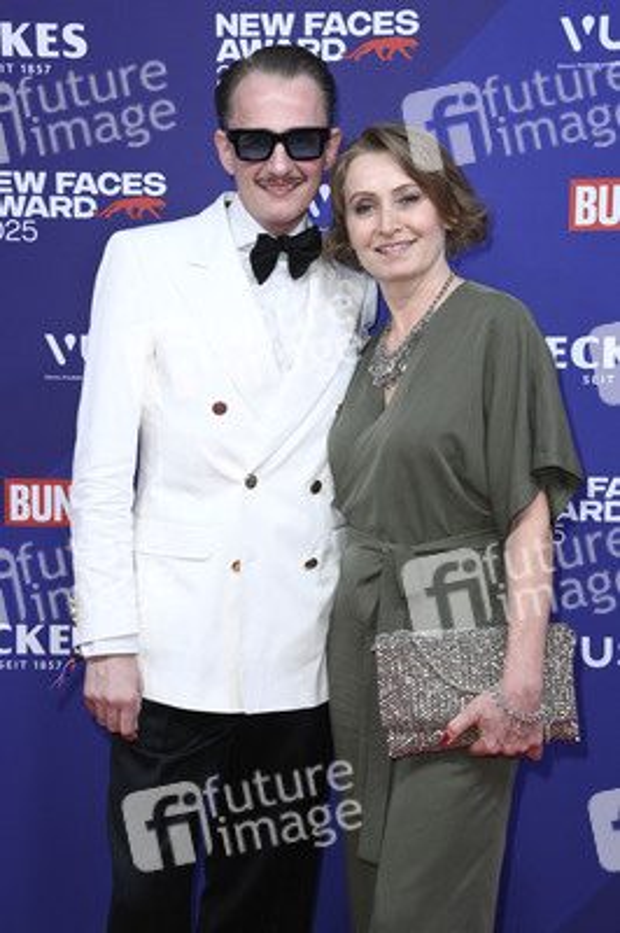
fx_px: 1604
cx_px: 310
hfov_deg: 21.9
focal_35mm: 62
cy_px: 466
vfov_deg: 32.4
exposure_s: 1/250
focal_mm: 62
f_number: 5.6
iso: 800
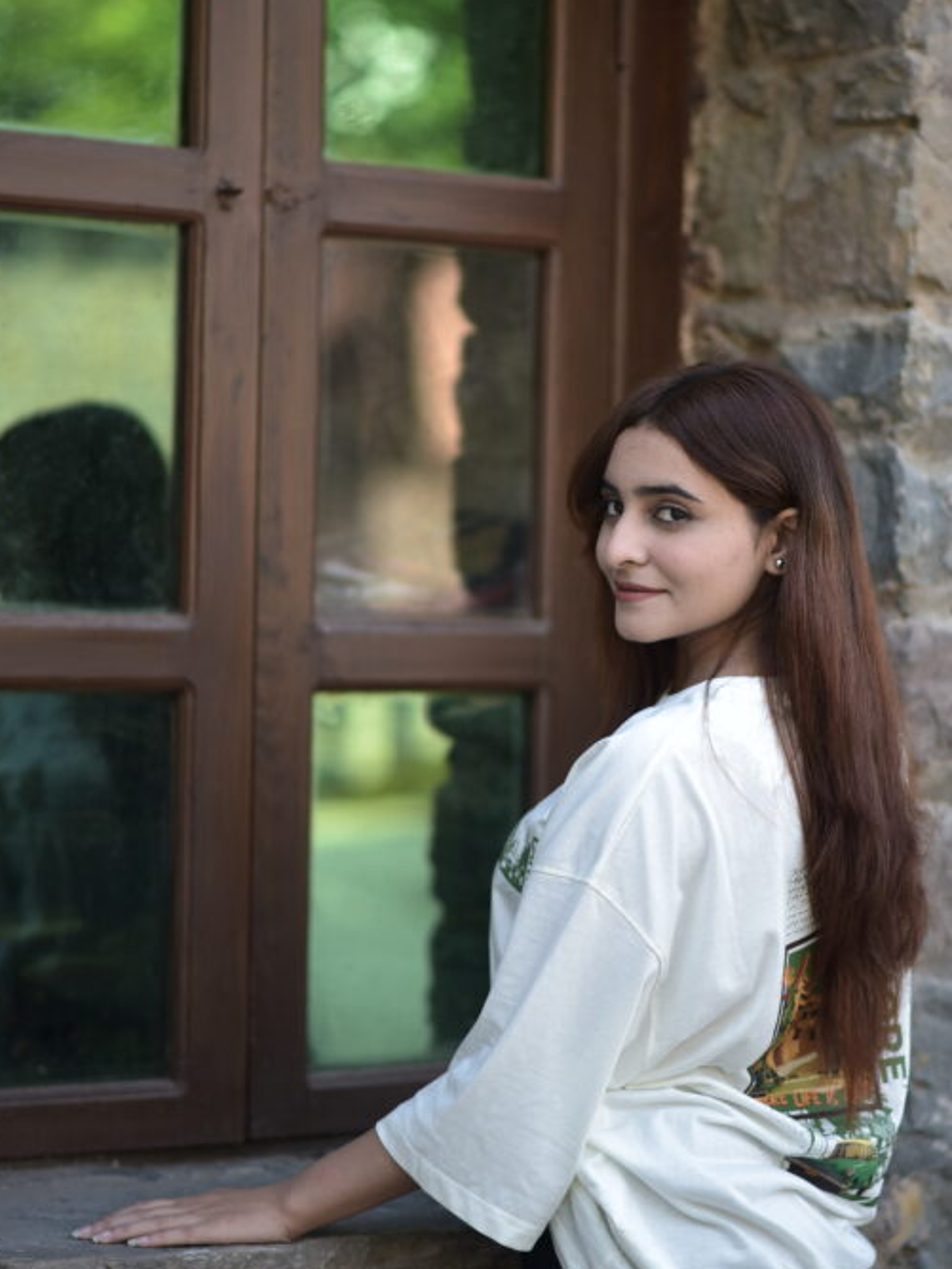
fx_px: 4034
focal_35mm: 110
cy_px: 584
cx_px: 526
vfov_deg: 17.9
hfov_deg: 13.5
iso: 160
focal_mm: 85
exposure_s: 1/500
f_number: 1.8
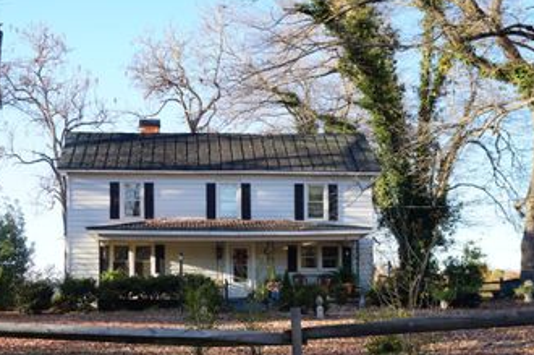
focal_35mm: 50
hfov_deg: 39.6
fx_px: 741
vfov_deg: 26.7
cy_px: 250
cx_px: 227
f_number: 6.3
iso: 100
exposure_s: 1/80
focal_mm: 22
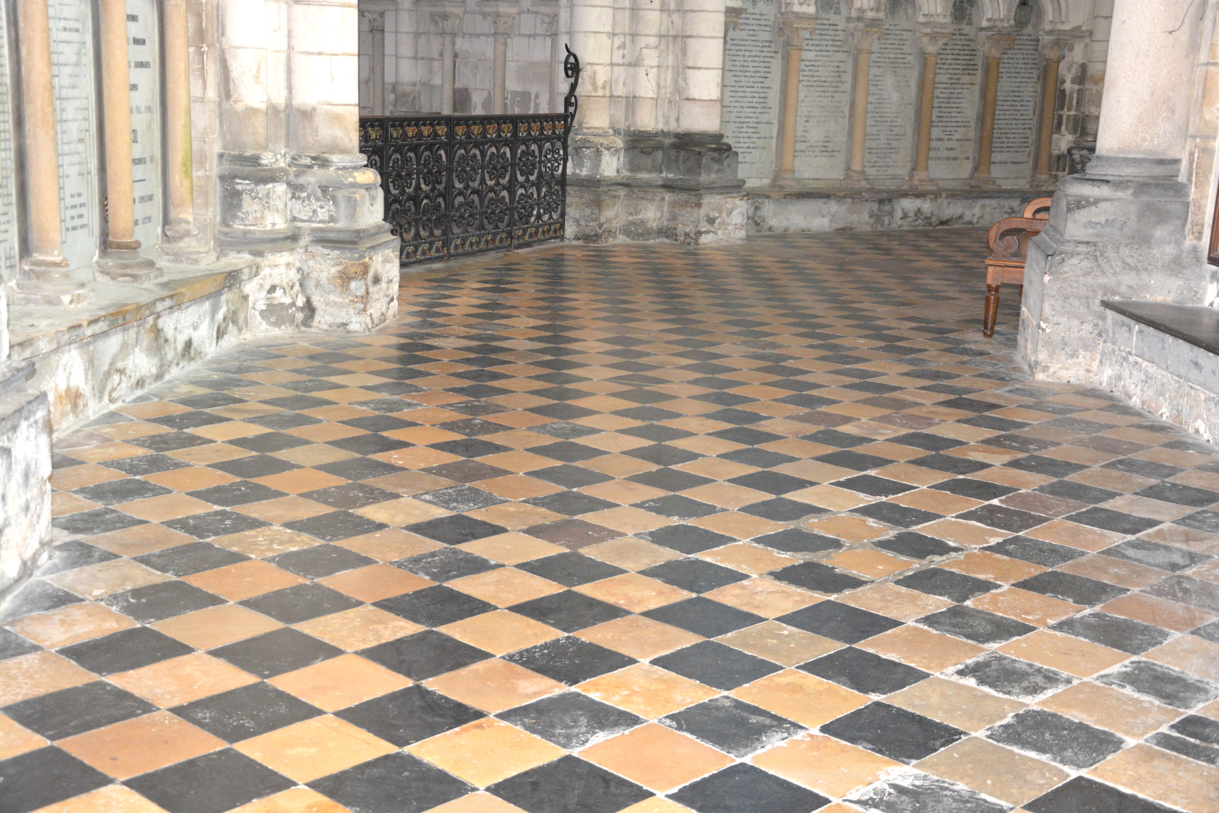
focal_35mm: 48
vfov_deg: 28.1
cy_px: 406
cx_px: 610
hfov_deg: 41.1
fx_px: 1625
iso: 2000
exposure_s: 1/60
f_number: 4.2
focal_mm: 32
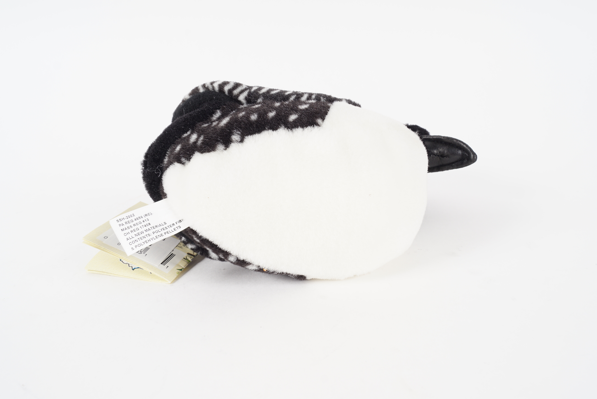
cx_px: 298
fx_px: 548
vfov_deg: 40.0
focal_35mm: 33
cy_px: 200
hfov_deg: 57.2
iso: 100
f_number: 14
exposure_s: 1/125
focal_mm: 22
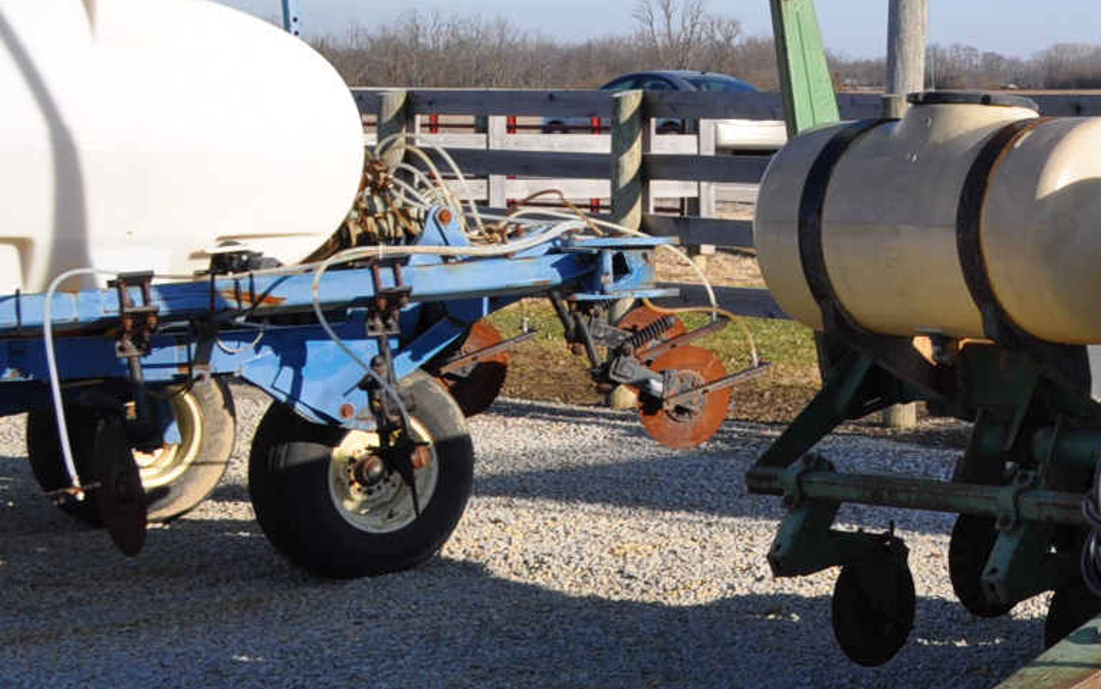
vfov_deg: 13.9
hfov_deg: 20.0
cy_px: 186
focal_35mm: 94
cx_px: 1495
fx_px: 2821
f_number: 9
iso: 200
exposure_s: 1/320
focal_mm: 22
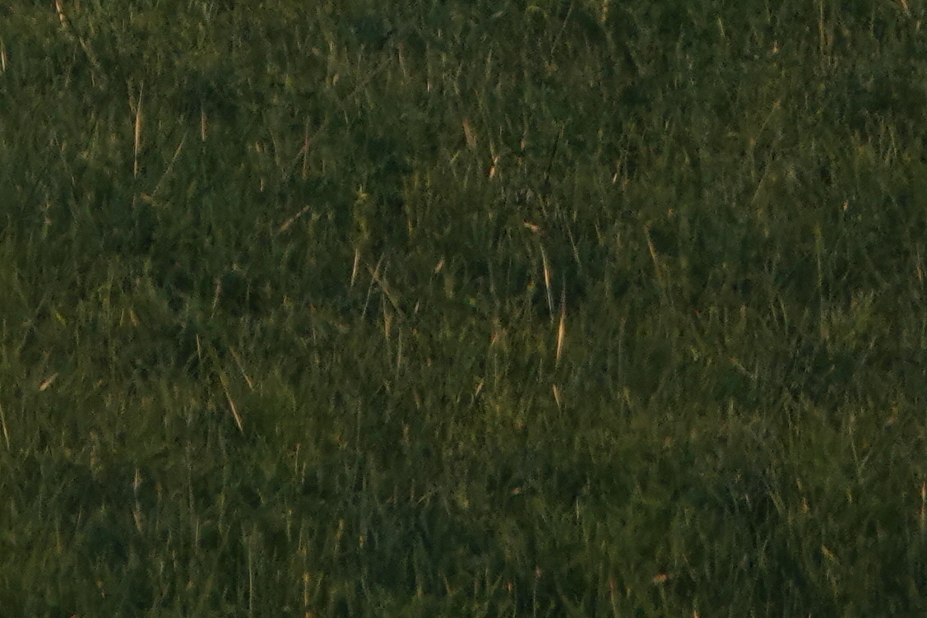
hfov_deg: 0.7
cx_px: -58
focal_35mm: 2914
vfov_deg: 0.5
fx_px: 75019
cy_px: -656
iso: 500
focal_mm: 220
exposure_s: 1/1000
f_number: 4
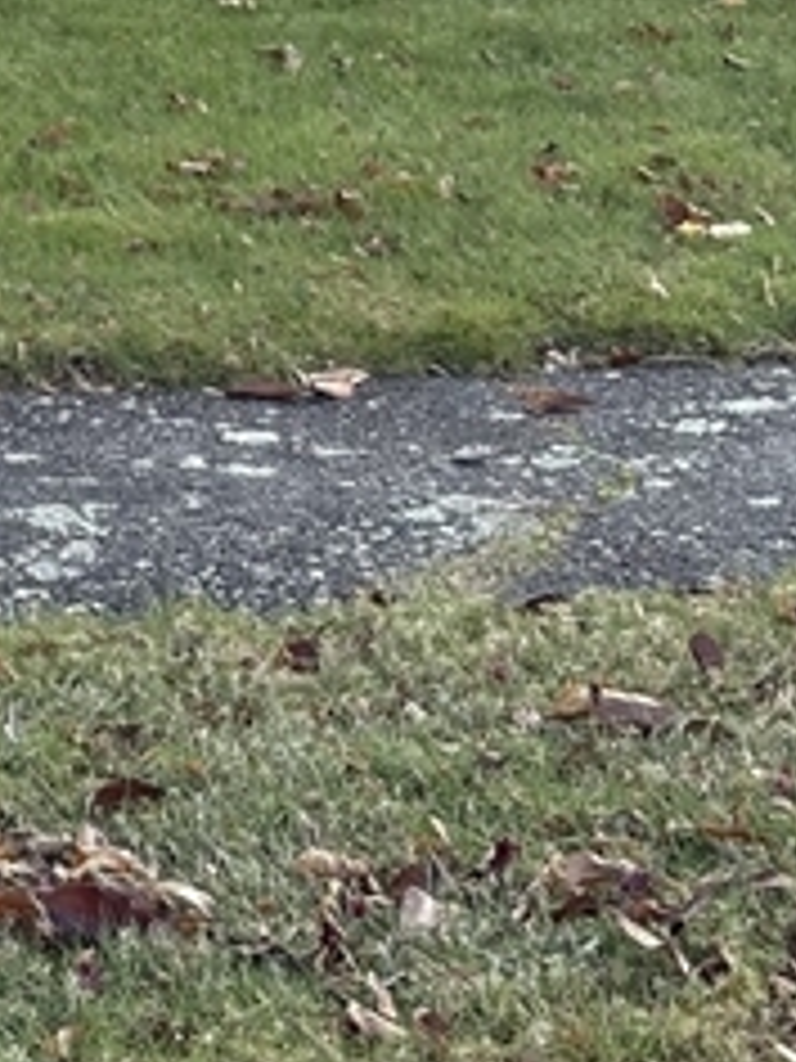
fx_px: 5182
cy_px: -590
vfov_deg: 11.2
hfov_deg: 8.7
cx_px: -220
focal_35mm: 169
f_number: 1.6
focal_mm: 5.96
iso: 50
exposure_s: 1/402
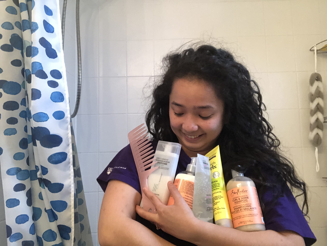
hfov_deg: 56.8
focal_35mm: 32
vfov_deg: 44.2
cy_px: 123
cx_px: 164
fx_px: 302
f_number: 2.2
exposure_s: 1/60
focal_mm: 2.87
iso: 320
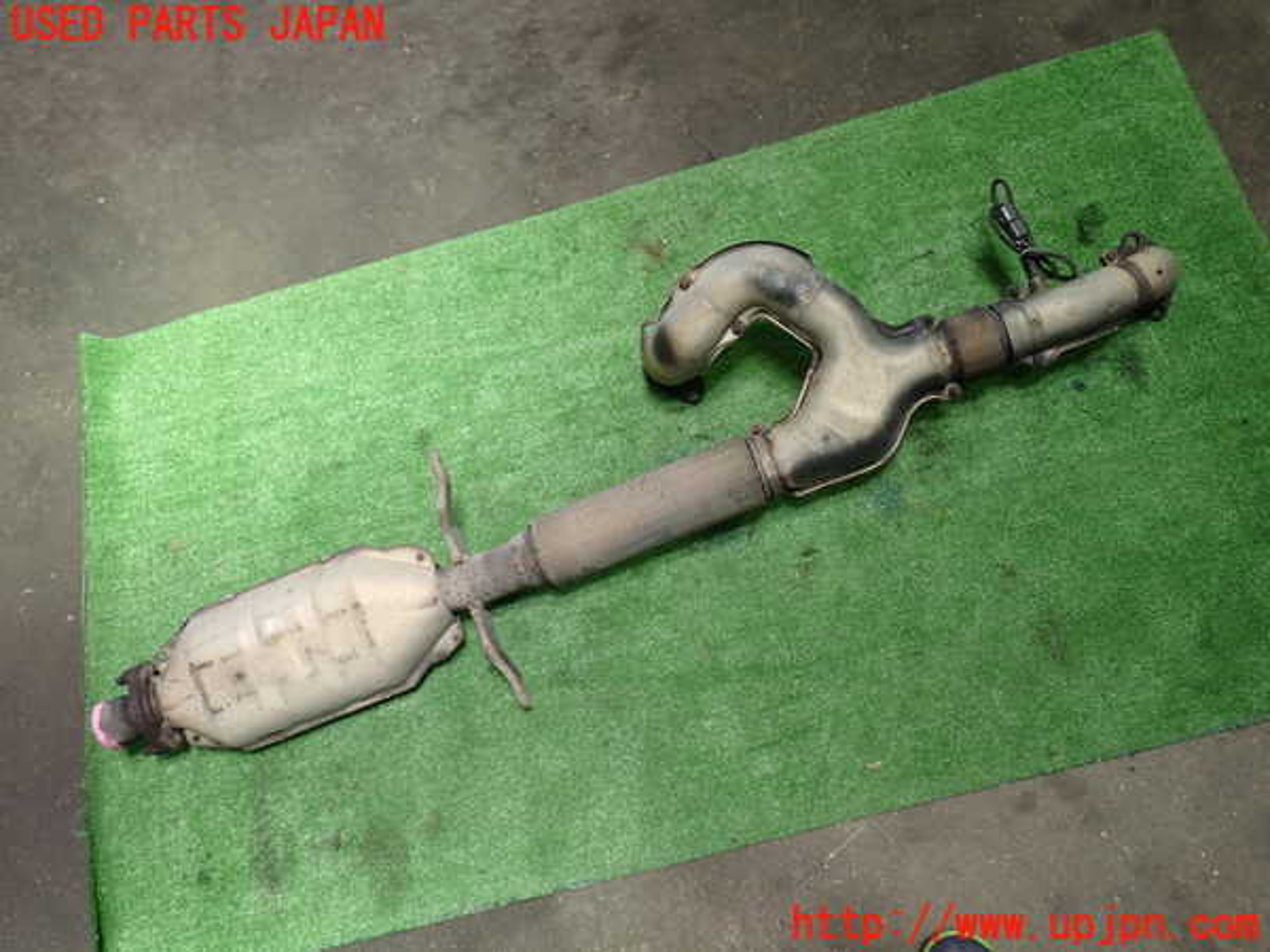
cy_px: 476
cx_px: 635
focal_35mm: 30
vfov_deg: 46.8
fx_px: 1101
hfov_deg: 60.0
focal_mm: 5.4
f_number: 2.3
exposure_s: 1/60
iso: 160
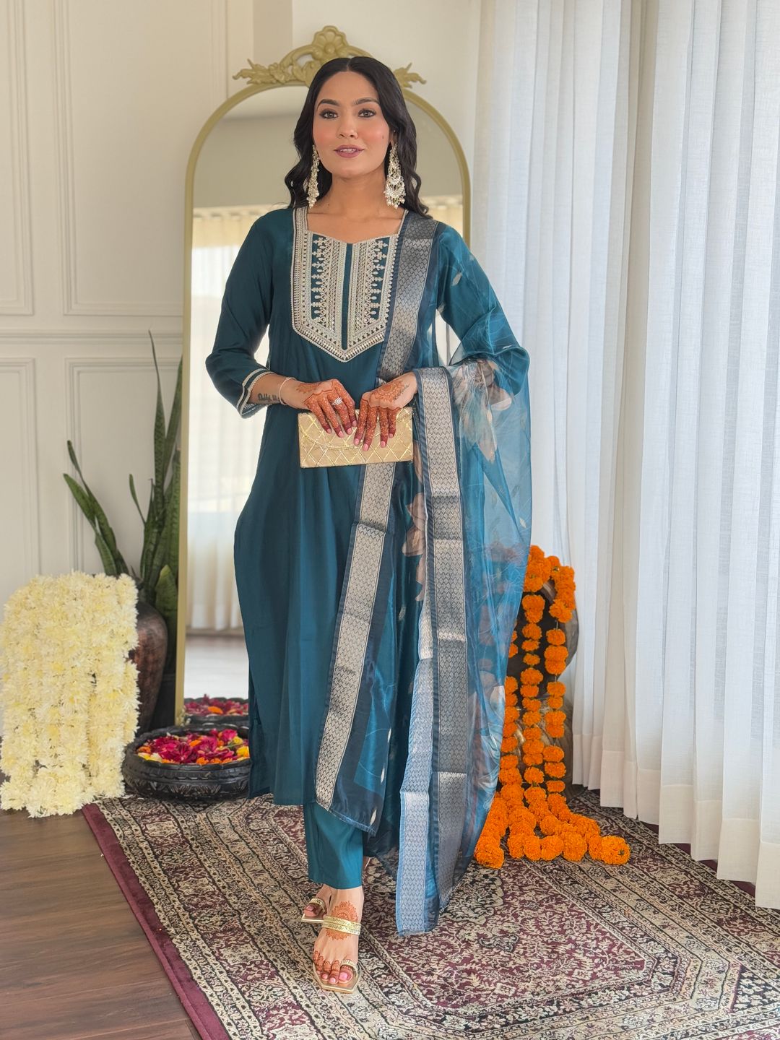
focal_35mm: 48
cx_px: 390
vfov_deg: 39.7
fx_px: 1442
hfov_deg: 30.3
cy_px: 520
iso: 200
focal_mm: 6.76
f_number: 1.78
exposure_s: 1/91
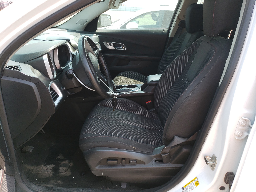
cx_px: 128
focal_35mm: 26
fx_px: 192
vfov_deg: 53.1
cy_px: 96
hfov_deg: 67.3
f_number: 1.5
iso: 50
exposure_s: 1/417
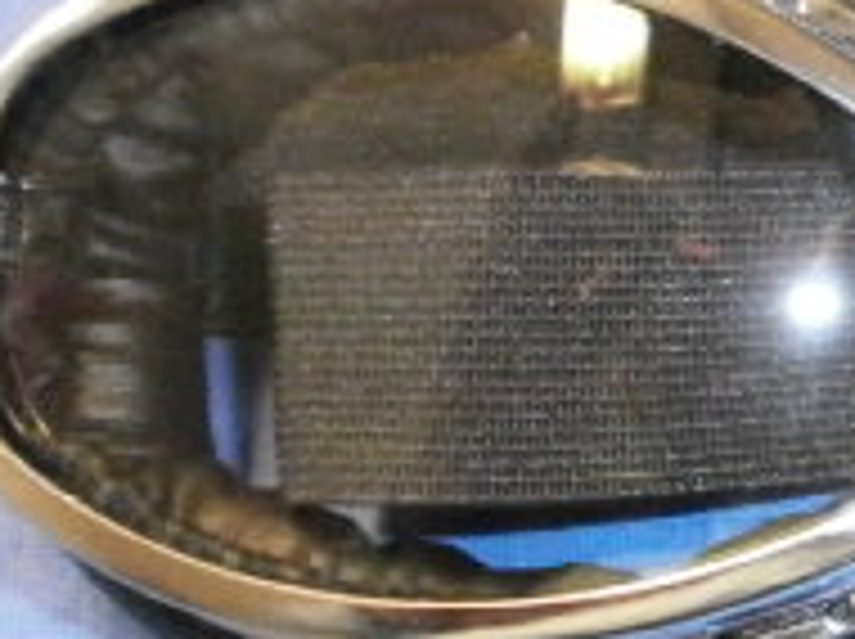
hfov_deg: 19.0
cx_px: 1282
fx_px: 2245
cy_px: 387
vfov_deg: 16.2
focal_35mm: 91
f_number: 2.9
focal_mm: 4.8
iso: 800
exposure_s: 1/50
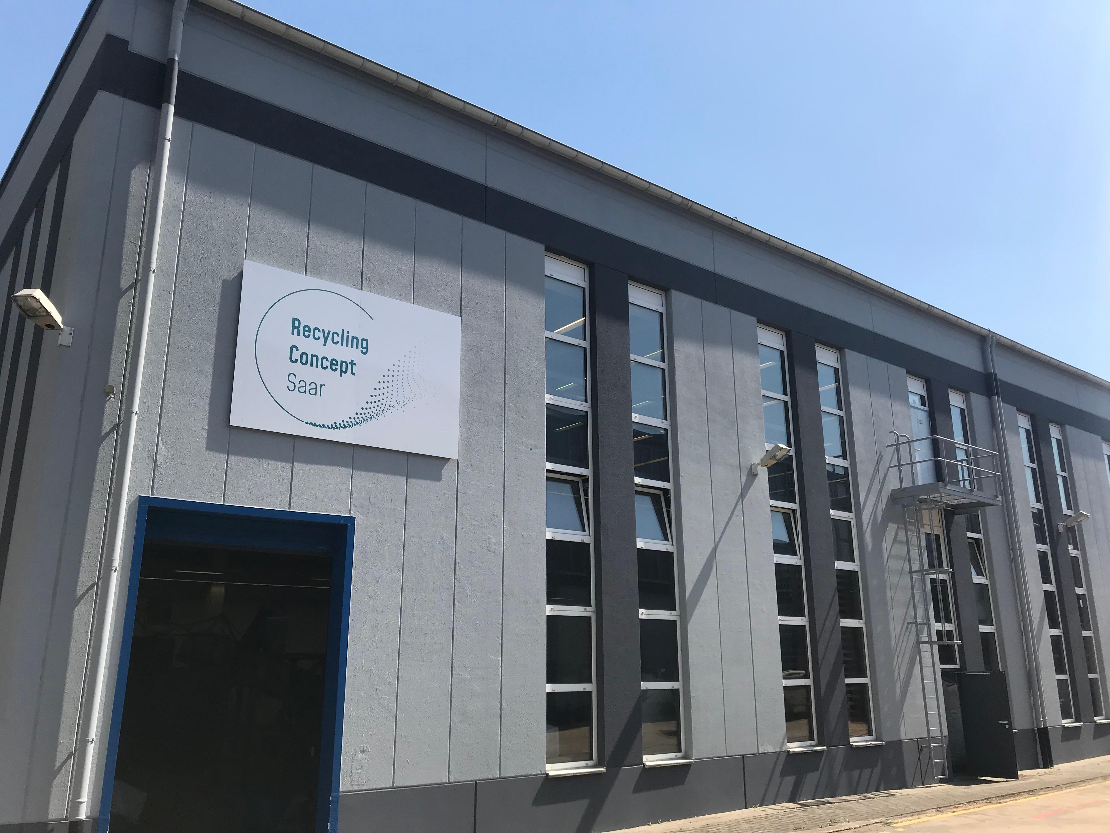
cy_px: 416
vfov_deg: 49.7
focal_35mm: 28
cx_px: 555
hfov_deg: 63.4
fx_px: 898
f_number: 1.8
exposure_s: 1/2740
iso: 20
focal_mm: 3.99
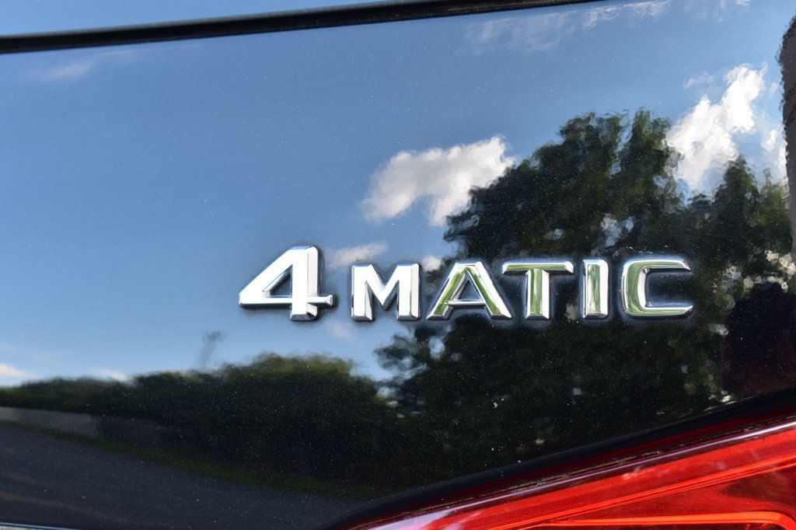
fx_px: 1823
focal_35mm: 82
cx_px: 398
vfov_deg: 16.5
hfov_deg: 24.6
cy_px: 265
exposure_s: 1/60
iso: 400
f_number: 8
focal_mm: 55
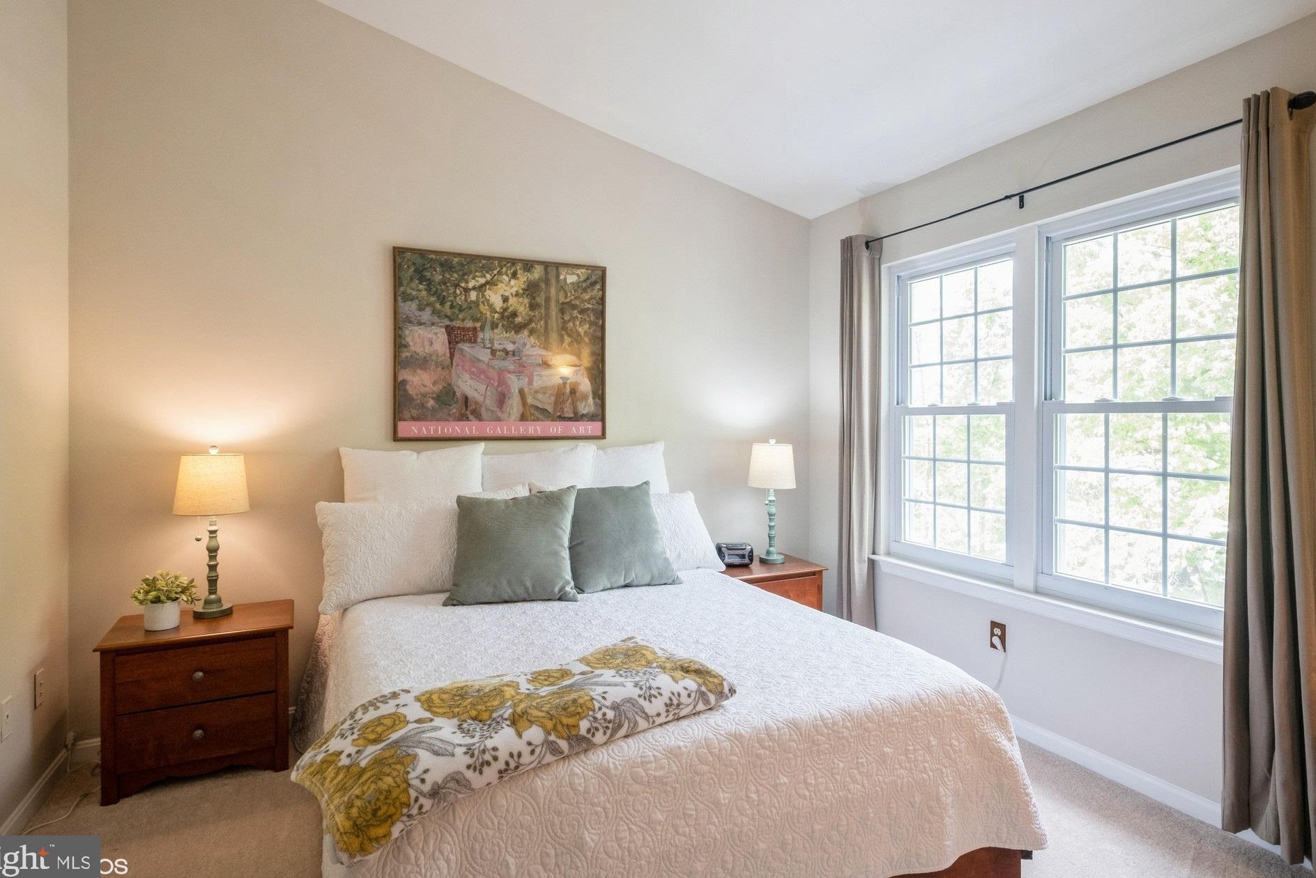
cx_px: 646
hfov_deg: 90.0
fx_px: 658
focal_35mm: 18
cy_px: 420
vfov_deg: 67.4
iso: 400
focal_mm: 11.5
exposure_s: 1/4
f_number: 8
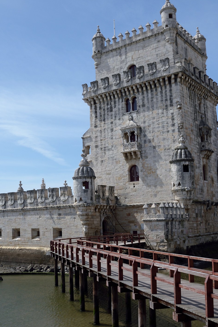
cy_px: 183
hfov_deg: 32.4
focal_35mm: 41
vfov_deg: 47.3
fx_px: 372
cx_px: 77
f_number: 5
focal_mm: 24
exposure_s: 1/1250
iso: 100
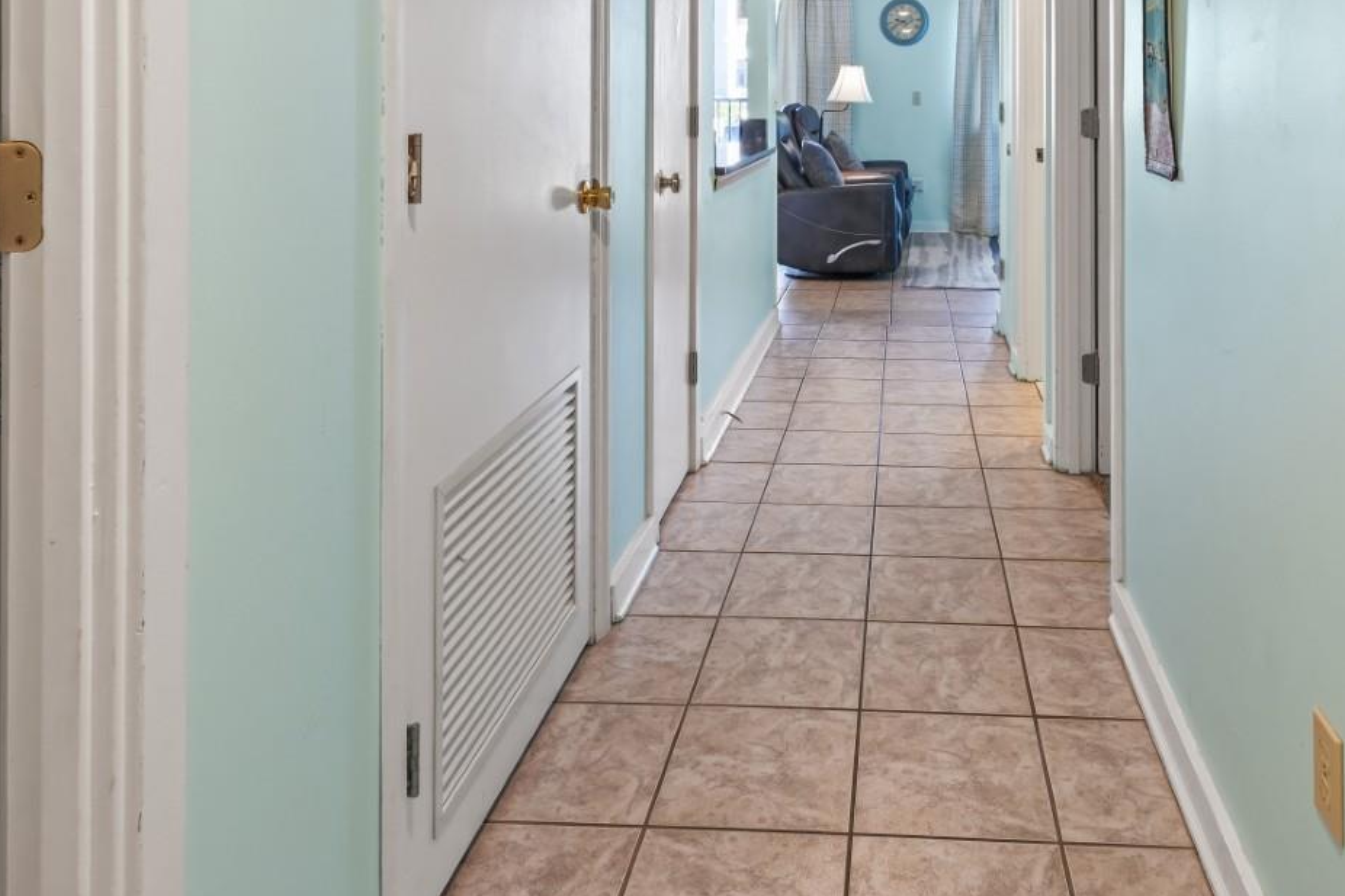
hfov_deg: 64.3
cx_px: 857
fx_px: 1046
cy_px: 129
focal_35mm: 28
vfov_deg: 43.3
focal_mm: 16
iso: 800
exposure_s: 1/6
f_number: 8
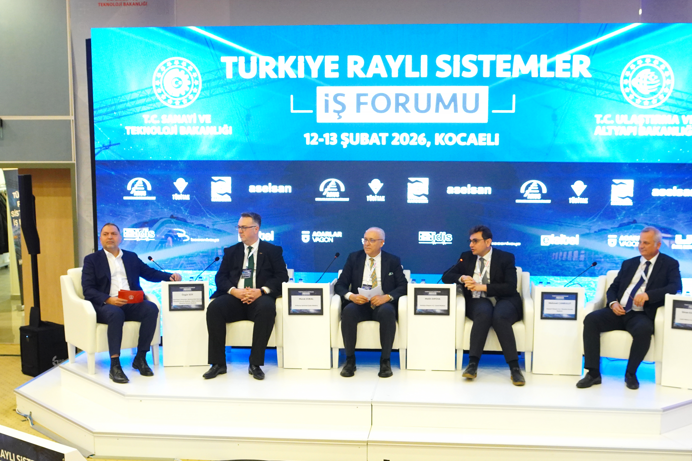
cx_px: 391
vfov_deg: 37.8
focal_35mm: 35
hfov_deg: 54.3
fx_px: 673
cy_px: 245
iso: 1600
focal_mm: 20
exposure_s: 1/50
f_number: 3.5
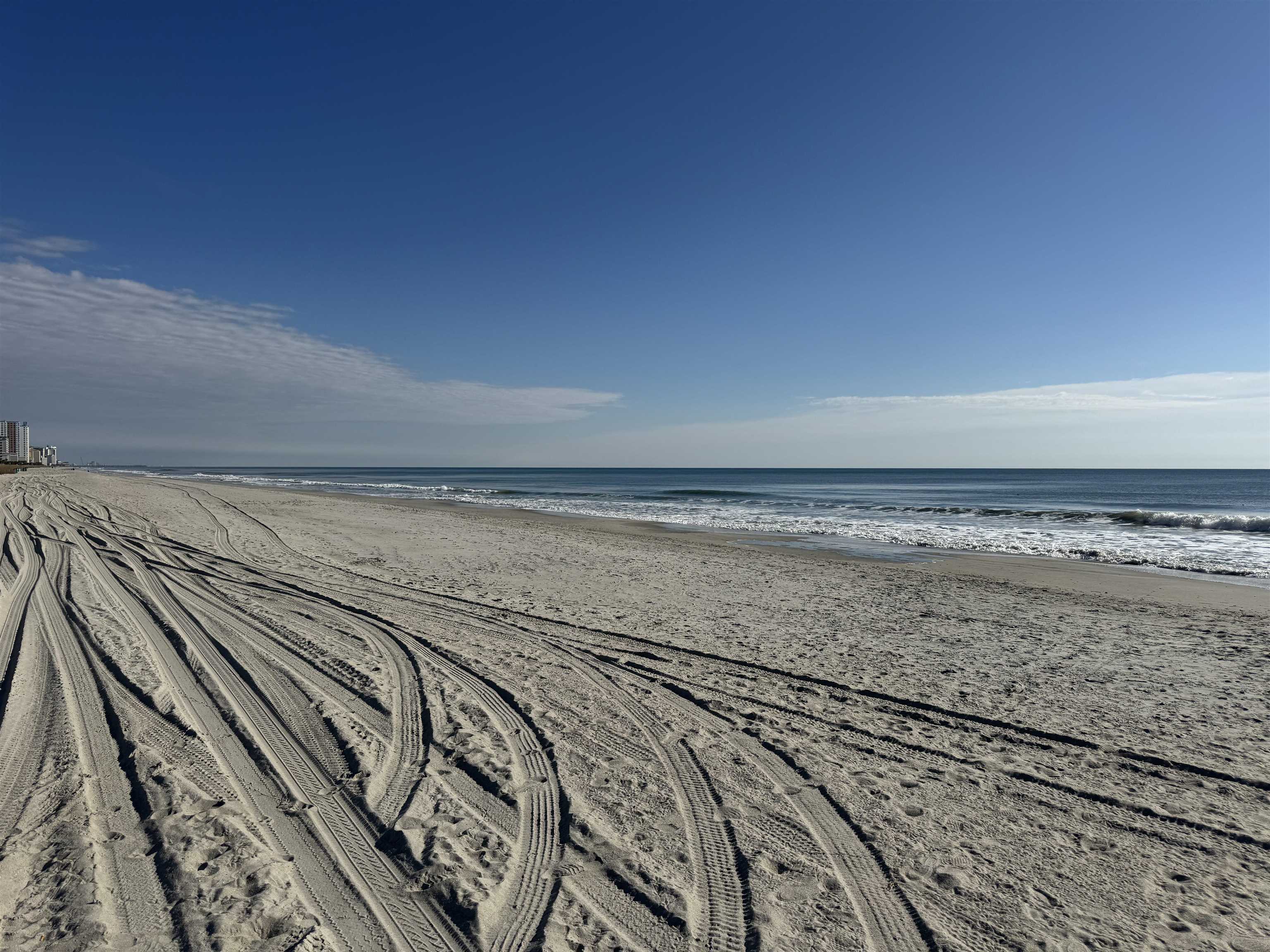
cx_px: 635
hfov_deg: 71.6
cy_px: 476
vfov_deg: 56.8
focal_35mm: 24
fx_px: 881
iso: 80
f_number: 1.78
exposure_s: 1/12346
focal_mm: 6.76
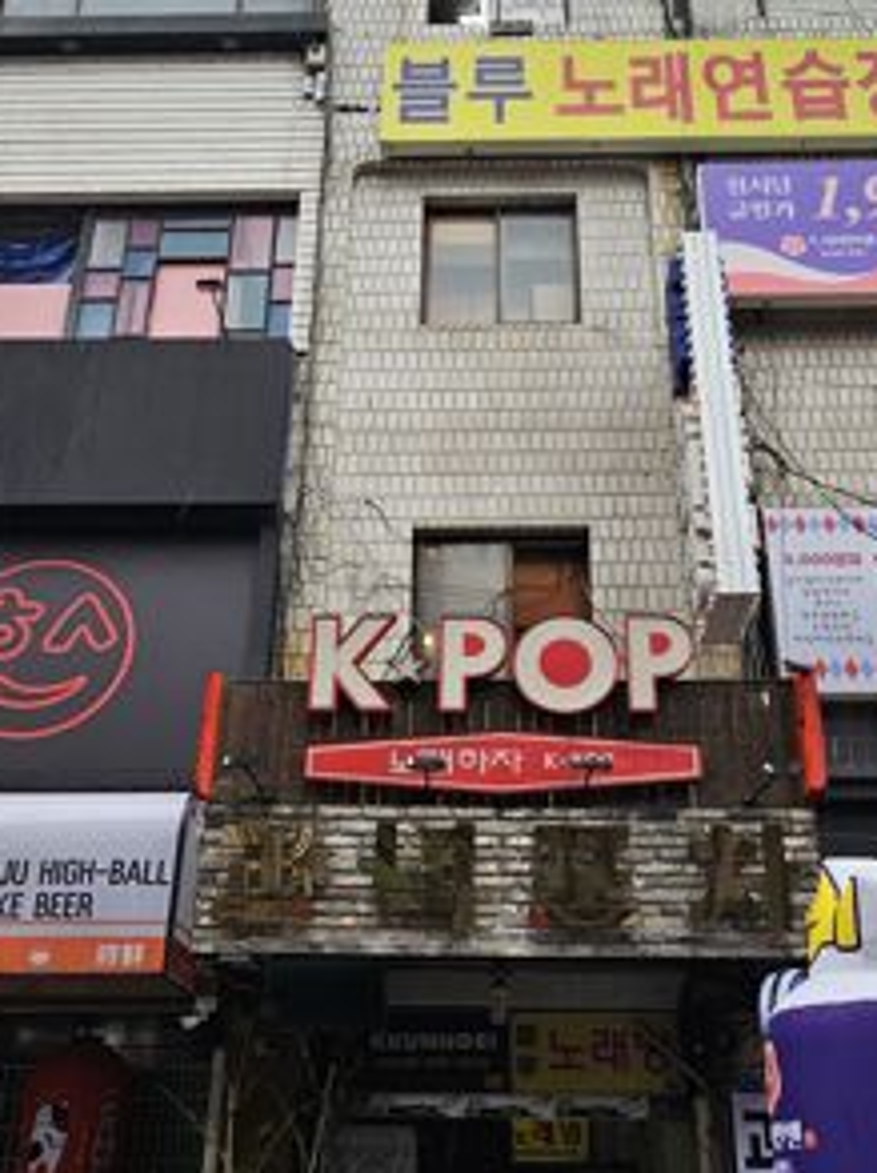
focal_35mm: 32
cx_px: 477
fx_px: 1083
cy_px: 641
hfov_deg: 44.0
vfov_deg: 56.8
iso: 50
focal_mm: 2.2
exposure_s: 1/270
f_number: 2.2
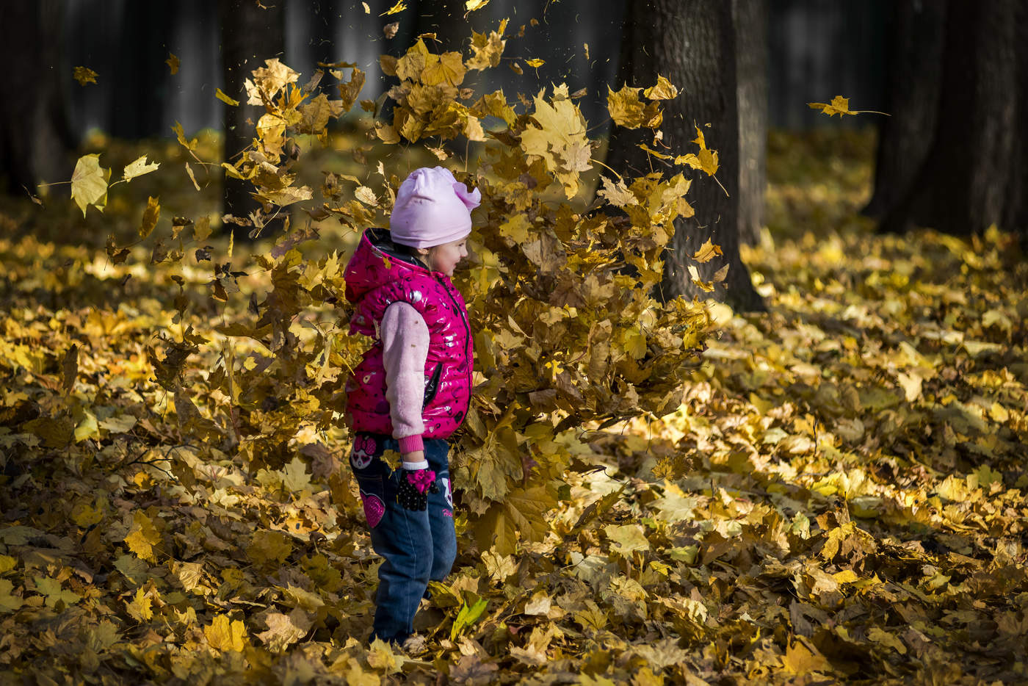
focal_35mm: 170
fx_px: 4855
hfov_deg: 12.1
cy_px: 343
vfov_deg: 8.1
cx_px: 514
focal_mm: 170
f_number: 2.8
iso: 400
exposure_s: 1/1000
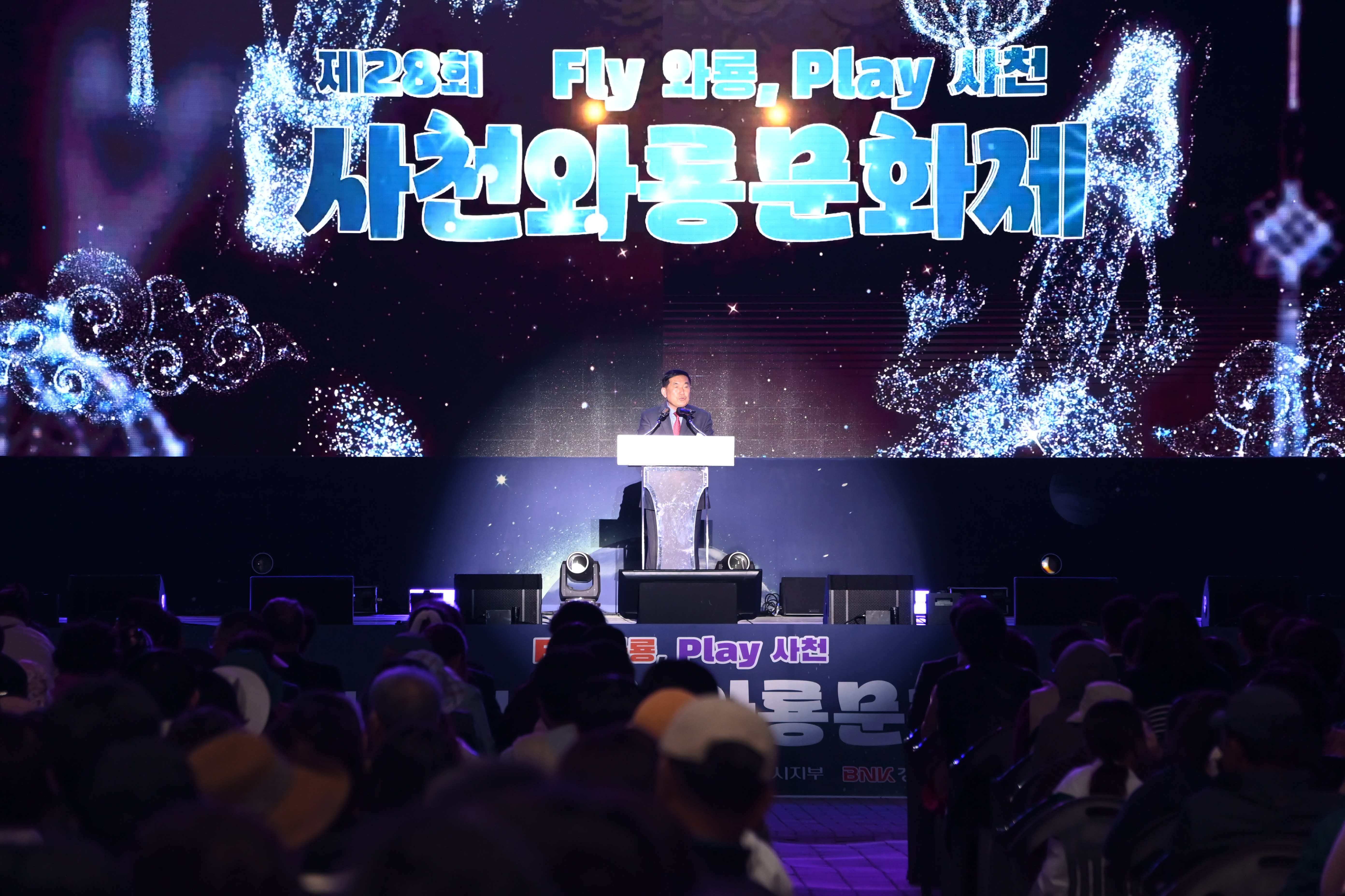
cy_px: 448
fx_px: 6724
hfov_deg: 11.4
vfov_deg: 7.6
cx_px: 672
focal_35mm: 180
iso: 2500
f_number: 6.3
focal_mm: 180
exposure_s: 1/250
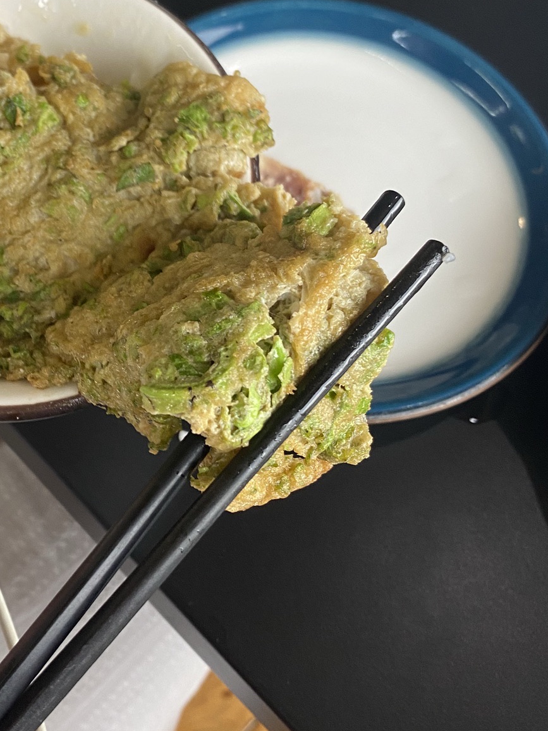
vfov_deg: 42.1
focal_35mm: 45
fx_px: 950
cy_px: 344
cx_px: 100
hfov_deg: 31.3
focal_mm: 4.25
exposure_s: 1/50
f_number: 1.8
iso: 80
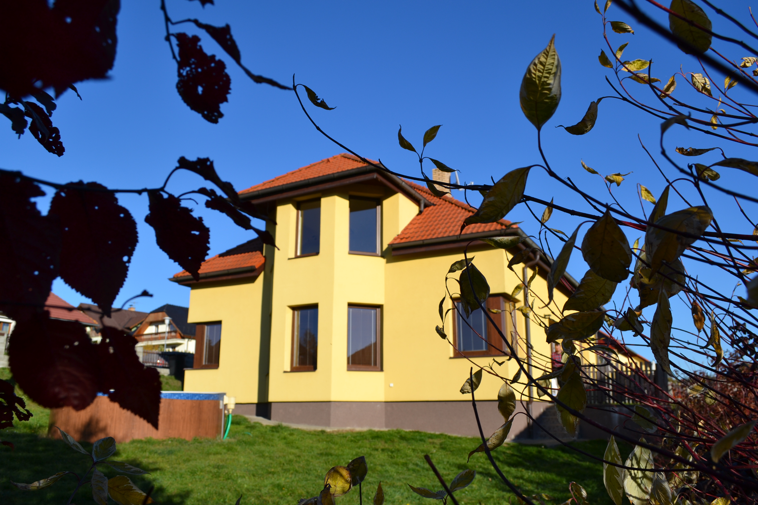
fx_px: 568
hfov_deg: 67.4
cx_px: 379
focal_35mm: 27
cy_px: 252
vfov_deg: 47.9
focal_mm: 18
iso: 100
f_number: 8
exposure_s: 1/250
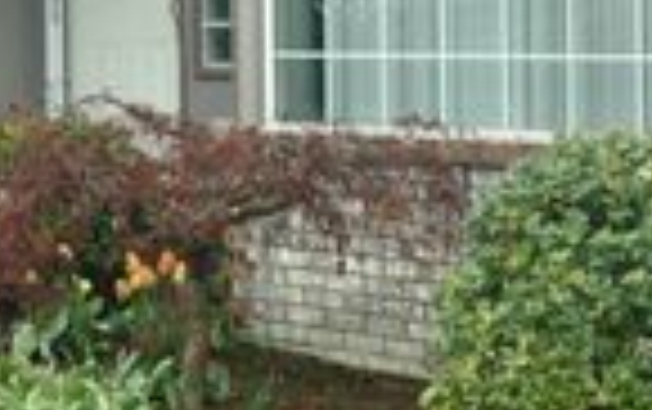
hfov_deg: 16.2
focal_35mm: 126
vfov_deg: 10.3
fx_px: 2242
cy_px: -50
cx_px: -13
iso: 320
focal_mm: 24
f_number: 5.6
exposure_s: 1/125
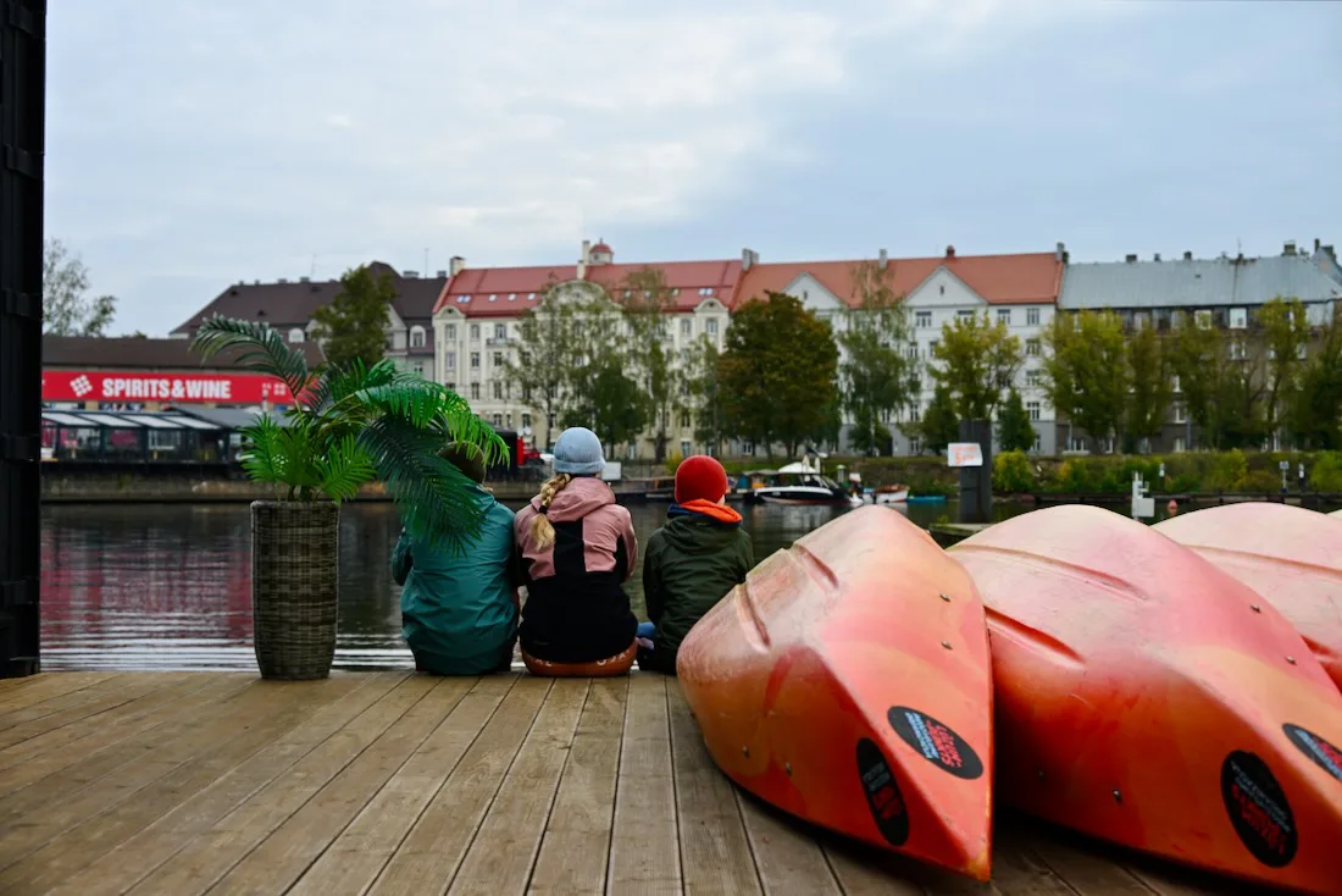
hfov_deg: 38.2
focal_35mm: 52
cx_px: 671
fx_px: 1939
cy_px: 448
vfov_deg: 26.0
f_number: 5.6
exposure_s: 1/80
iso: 100
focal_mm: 52
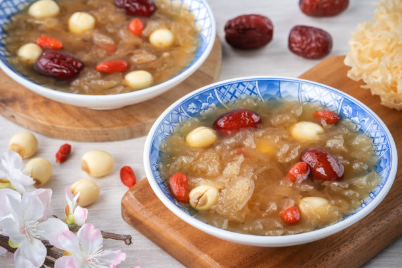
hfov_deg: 14.1
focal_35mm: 146
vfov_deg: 9.4
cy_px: 134
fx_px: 1630
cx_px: 201
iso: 100
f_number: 13
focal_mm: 146
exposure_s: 1/125
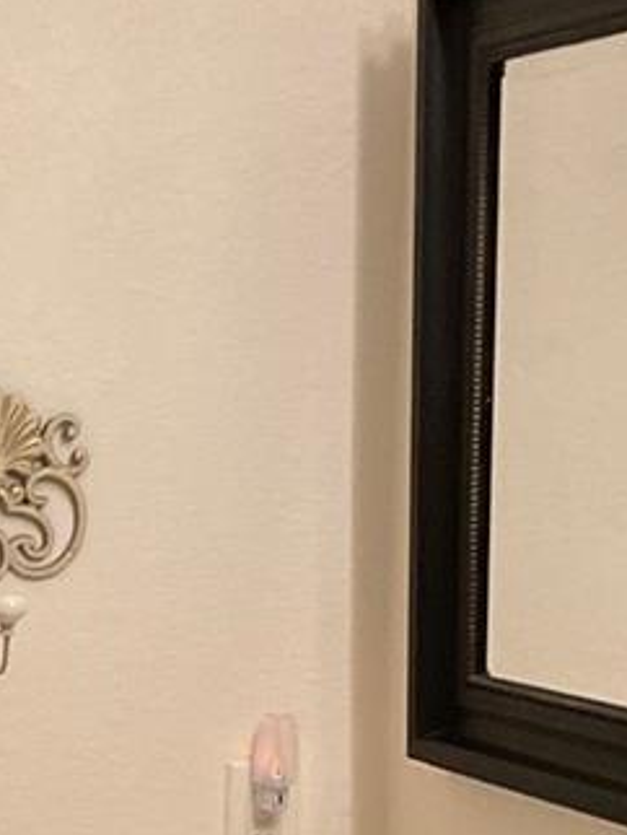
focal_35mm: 108
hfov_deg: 13.3
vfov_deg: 17.7
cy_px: 879
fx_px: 2605
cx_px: -171
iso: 160
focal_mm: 3
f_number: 1.8
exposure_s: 1/60
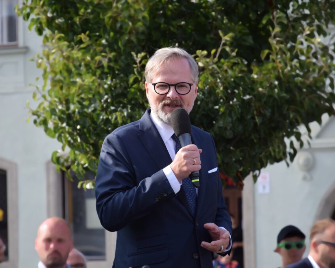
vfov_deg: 9.3
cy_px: 134
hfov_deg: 11.6
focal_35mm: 166
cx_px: 168
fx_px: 1646
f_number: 5.6
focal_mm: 98
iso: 250
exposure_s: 1/500
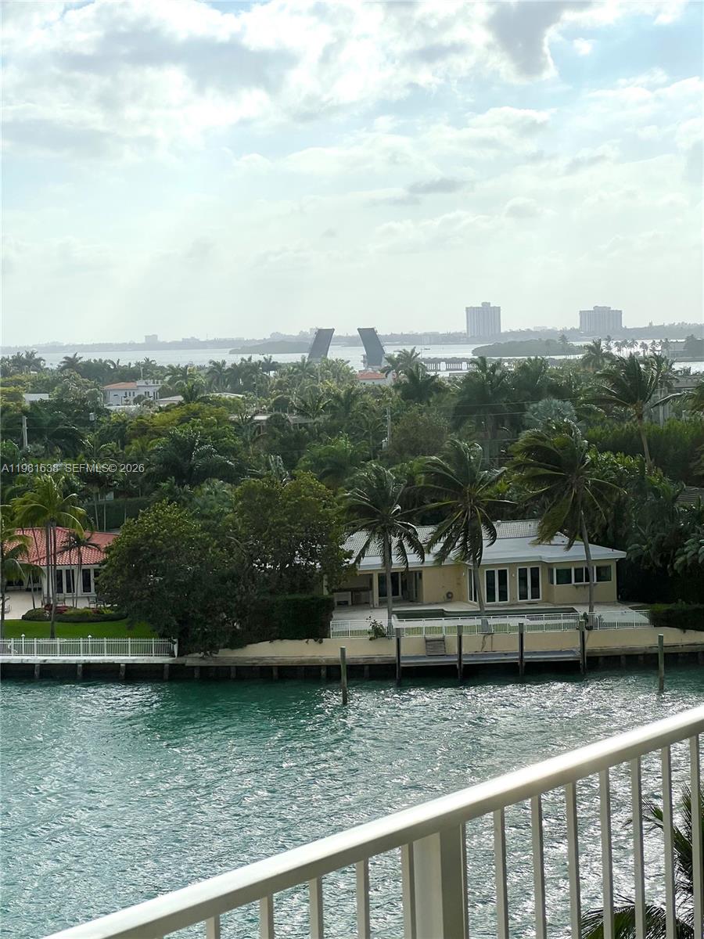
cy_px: 470
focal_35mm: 77
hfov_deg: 19.1
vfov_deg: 25.3
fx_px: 2088
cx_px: 352
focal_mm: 9
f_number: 2.8
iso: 32
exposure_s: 1/927
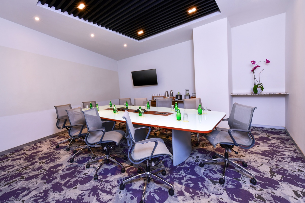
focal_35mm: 16
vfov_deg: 73.7
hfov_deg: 96.7
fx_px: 136
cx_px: 152
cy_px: 102
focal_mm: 16
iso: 125
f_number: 22
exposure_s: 3
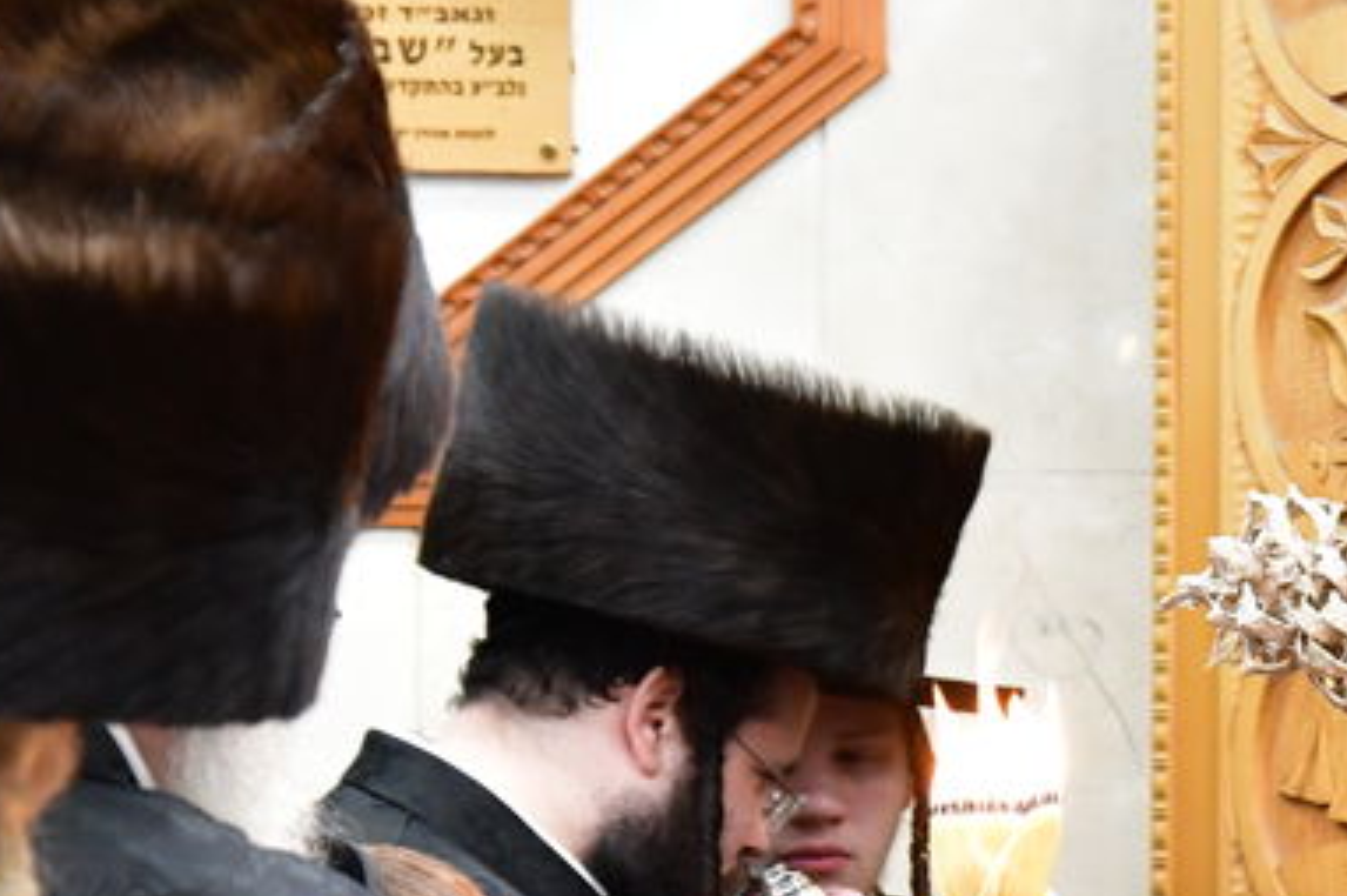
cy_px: 788
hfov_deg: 7.4
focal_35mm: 275
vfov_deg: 5.0
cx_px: 1738
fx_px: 10280
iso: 3200
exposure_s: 1/100
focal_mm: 75
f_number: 5.6
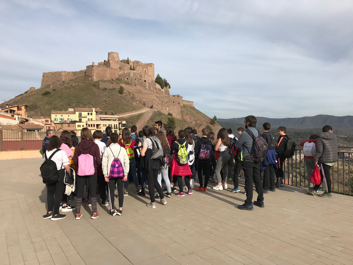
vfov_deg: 49.7
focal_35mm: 28
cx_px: 176
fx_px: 286
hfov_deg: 63.4
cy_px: 132
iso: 20
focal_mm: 3.99
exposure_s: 1/2519
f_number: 1.8
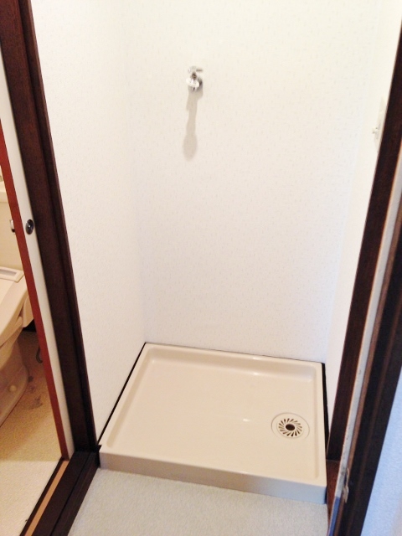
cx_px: 201
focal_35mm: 33
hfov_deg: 42.9
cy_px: 268
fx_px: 511
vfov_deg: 55.4
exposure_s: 1/20
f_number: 2.4
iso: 80
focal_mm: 4.12
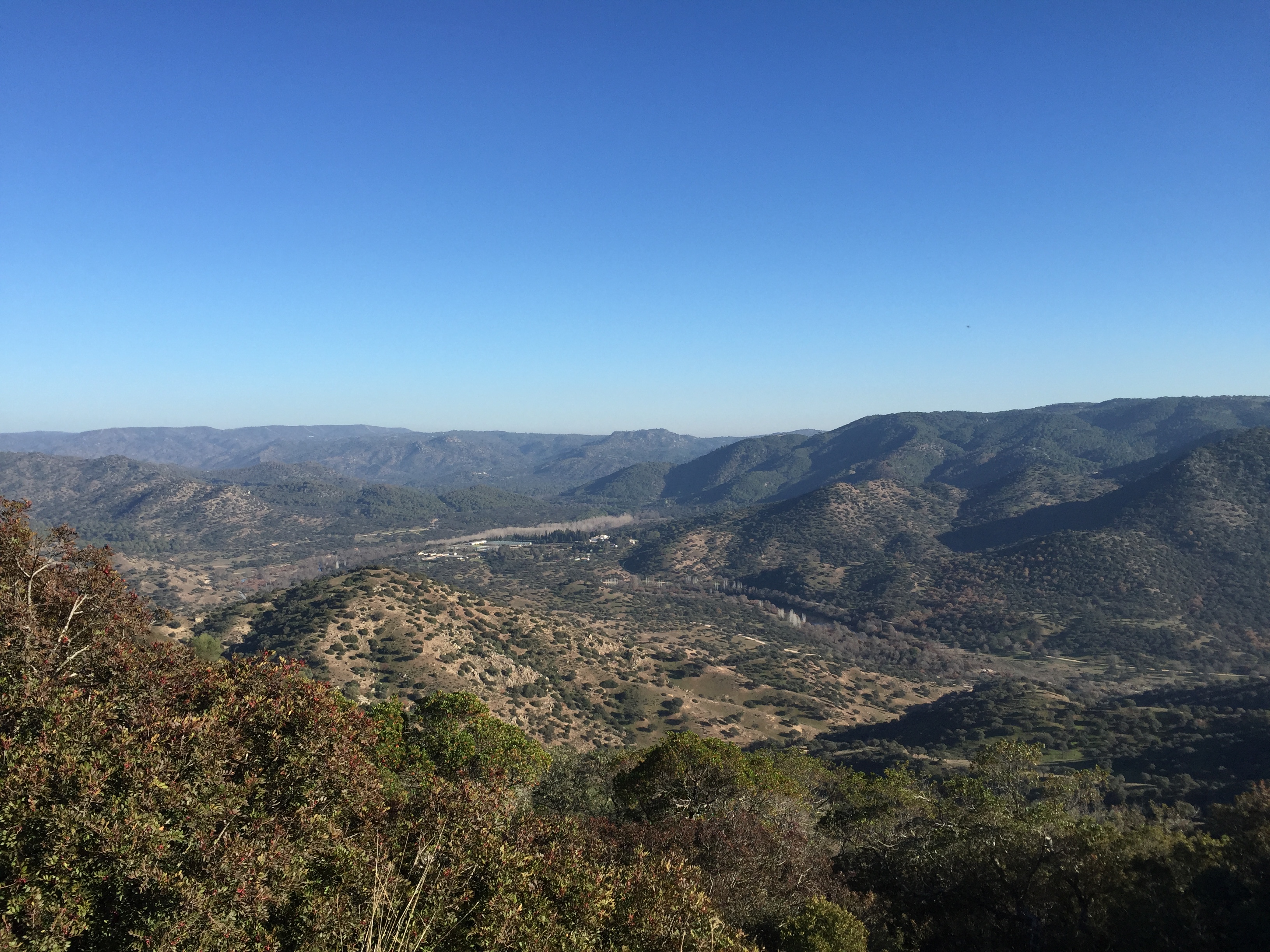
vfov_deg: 48.2
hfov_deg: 61.7
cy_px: 476
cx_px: 635
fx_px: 1064
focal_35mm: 29
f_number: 2.2
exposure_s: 1/1799
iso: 32
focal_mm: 4.15
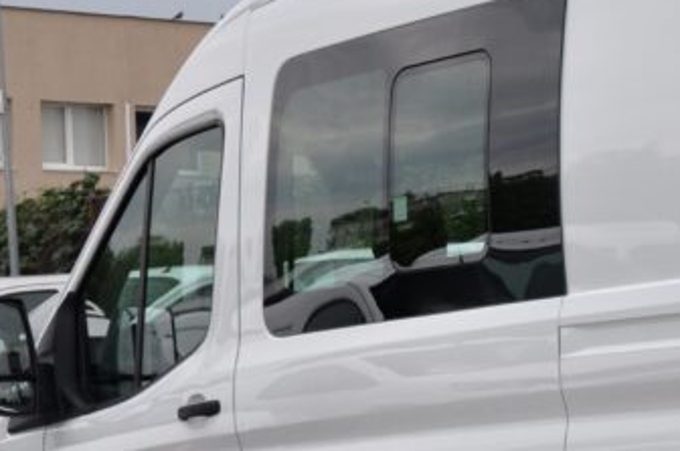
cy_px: 301
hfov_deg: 14.4
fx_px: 2584
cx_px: 884
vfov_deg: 10.0
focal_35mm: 137
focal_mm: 30
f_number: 9
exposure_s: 1/320
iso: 500
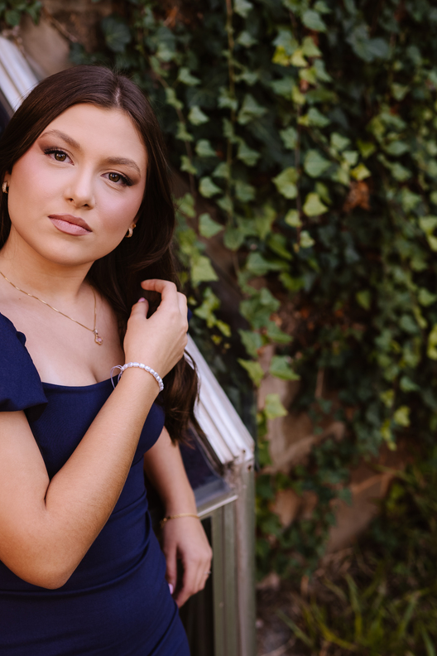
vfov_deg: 37.5
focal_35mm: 53
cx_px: 161
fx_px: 965
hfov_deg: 25.4
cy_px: 327
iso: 125
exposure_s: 1/160
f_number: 2.5
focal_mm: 35
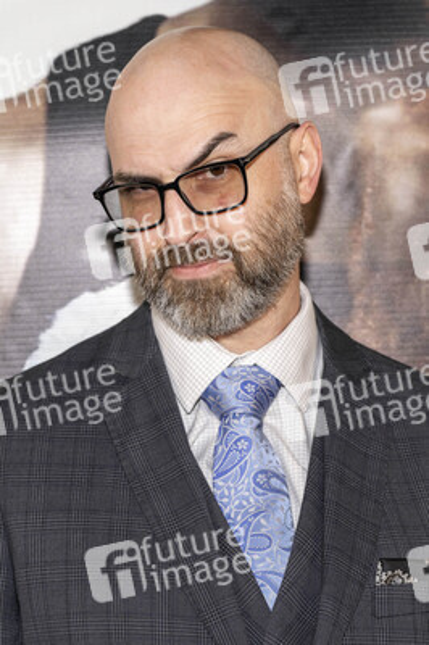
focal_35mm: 86
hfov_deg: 15.9
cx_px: 214
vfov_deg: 23.7
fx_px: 1540
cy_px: 322
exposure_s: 1/200
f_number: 5.6
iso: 400
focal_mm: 86
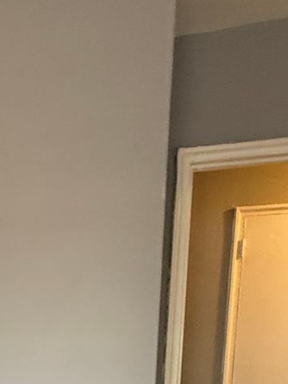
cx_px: -60
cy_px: 385
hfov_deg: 28.5
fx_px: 488
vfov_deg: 38.2
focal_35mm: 44
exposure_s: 1/60
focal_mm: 2.22
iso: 320
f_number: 2.2
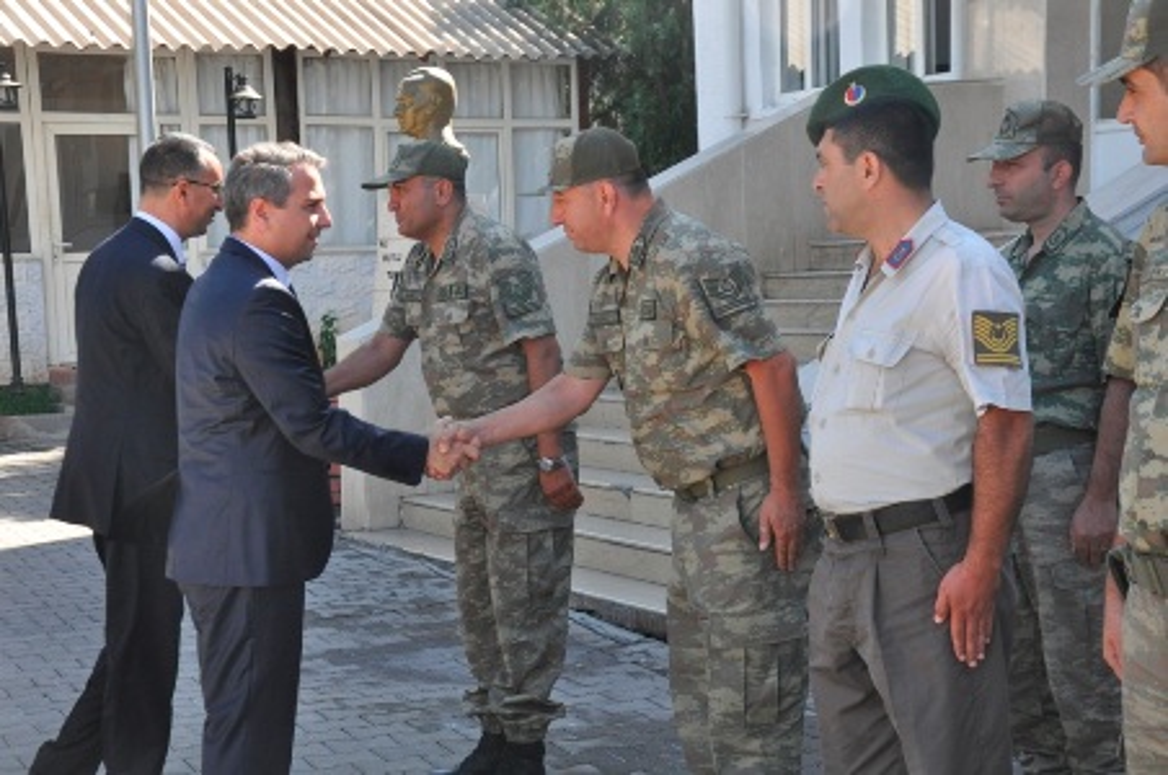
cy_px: 388
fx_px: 2041
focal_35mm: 63
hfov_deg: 31.9
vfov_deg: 21.5
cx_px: 584
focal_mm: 42
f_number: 9
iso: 800
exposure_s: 1/320
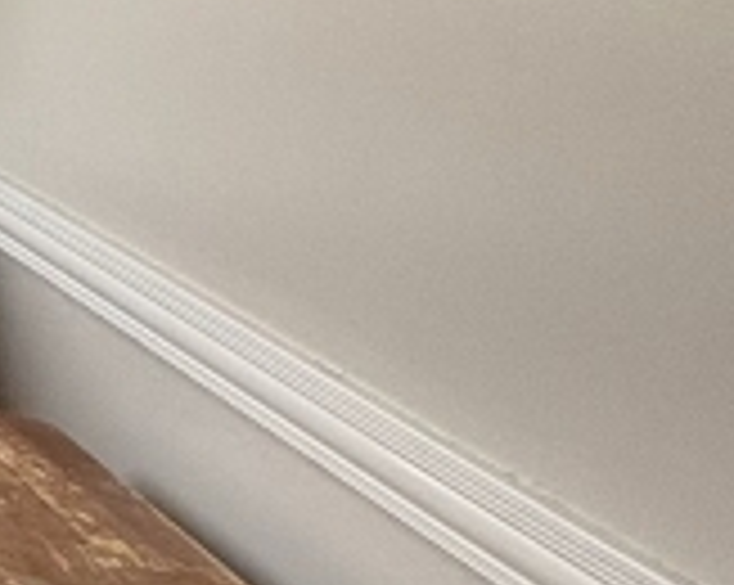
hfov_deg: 12.0
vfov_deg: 17.6
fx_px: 1866
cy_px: 90
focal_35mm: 86
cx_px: -1387
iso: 64
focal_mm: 2.22
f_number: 2.2
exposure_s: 1/223
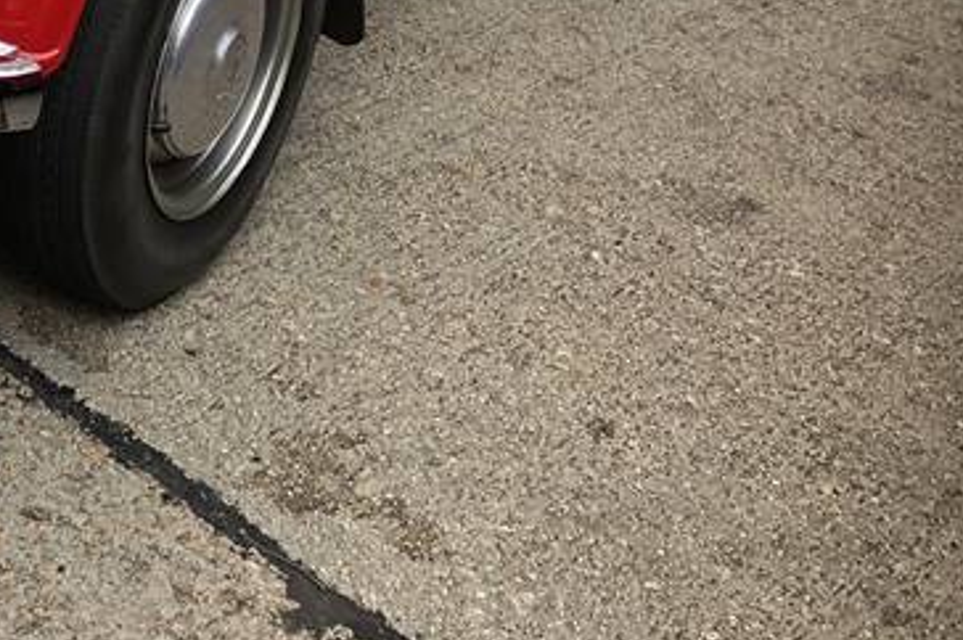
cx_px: -153
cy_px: -328
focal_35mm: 82
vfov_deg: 15.3
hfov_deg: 23.0
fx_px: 2191
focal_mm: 3.99
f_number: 1.8
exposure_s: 1/286
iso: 20
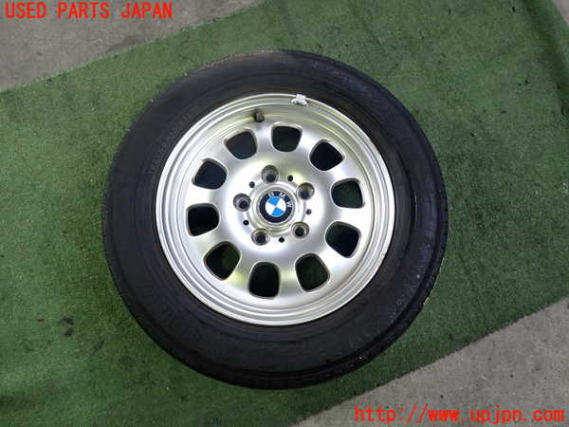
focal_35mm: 30
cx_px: 284
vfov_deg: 46.8
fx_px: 493
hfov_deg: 60.0
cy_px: 214
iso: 200
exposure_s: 1/30
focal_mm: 5.4
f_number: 2.3
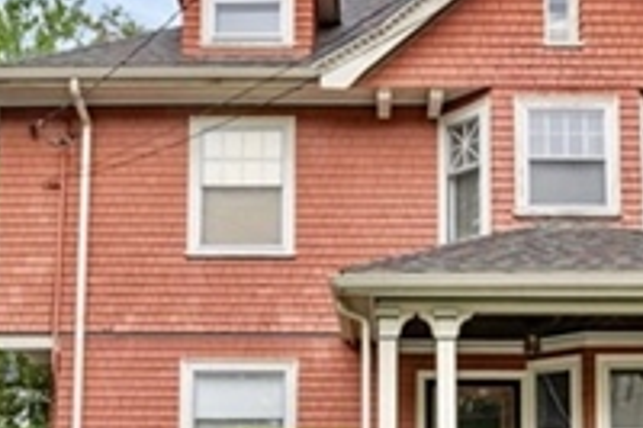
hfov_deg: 42.7
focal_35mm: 46
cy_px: 372
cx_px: 365
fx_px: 821
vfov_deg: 28.3
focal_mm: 12
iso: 320
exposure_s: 1/200
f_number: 8
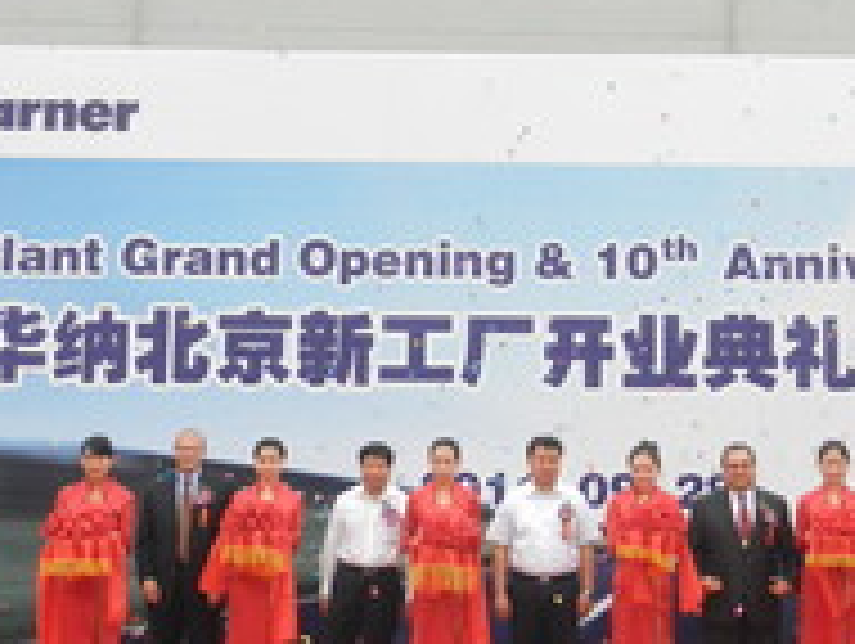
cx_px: 590
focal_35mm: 80
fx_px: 1978
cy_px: 176
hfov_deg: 24.2
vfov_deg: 18.4
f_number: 4
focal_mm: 6.9
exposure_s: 1/250
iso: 160
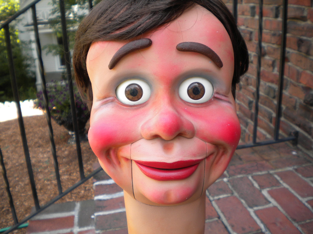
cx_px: 156
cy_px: 117
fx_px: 316
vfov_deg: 40.7
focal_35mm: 35
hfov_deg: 52.6
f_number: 3.1
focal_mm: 6.3
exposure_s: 1/105
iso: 80
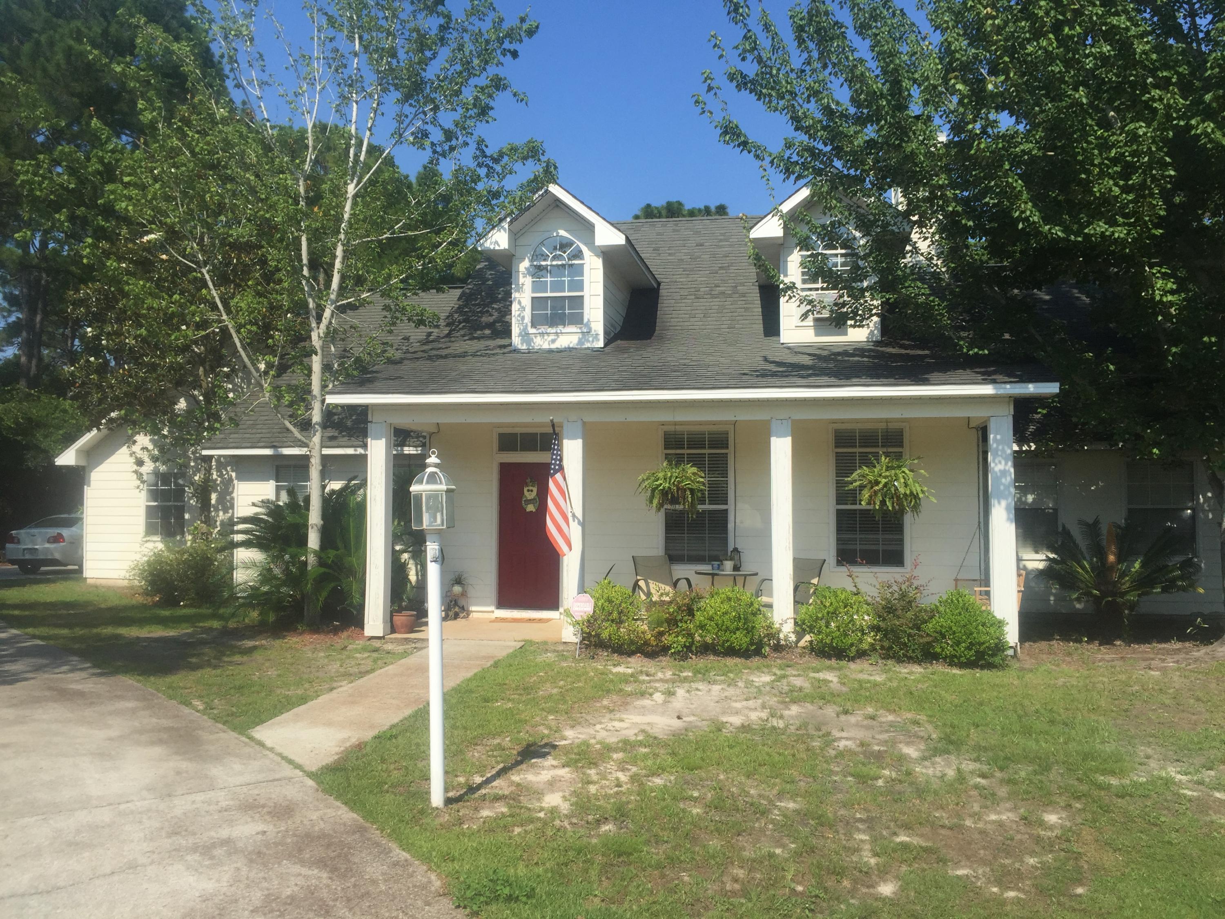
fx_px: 1026
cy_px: 460
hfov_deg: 61.7
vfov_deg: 48.2
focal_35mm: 29
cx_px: 612
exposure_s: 1/2326
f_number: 2.2
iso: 32
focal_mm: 4.15
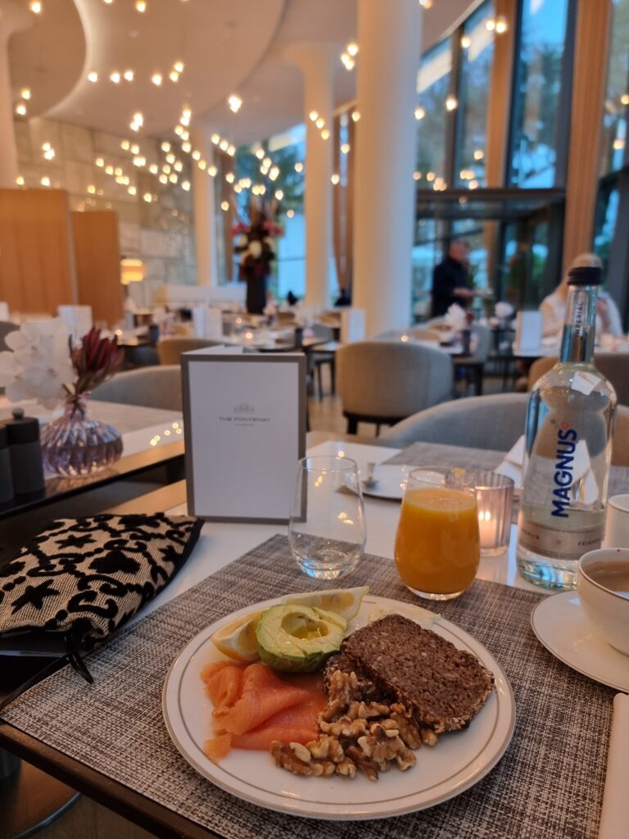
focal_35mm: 24
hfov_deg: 56.8
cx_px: 314
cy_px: 420
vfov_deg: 71.6
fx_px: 581
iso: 320
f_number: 1.8
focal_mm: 6.7
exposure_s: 1/42
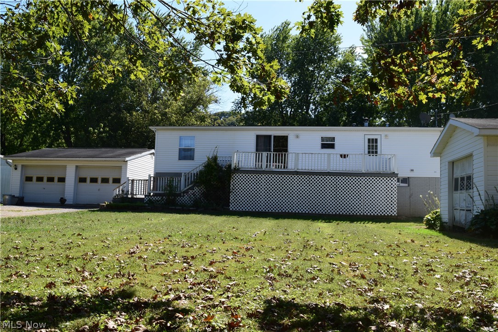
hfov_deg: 55.1
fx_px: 477
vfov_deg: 38.3
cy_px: 166
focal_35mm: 34
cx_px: 249
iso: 400
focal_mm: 23
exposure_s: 1/320
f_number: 10
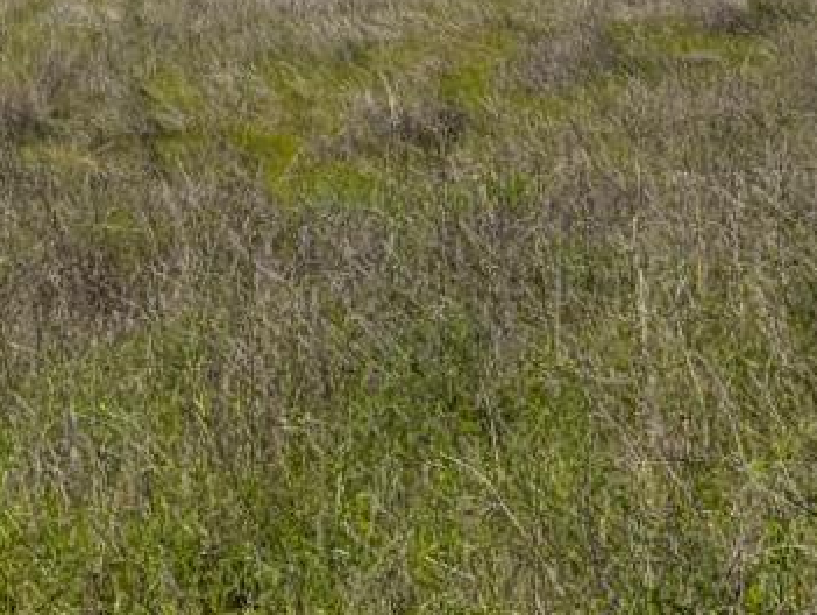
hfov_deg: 17.5
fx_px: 2622
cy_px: -605
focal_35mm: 111
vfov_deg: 12.0
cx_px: 102
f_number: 1.6
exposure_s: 1/5814
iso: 64
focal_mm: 5.96
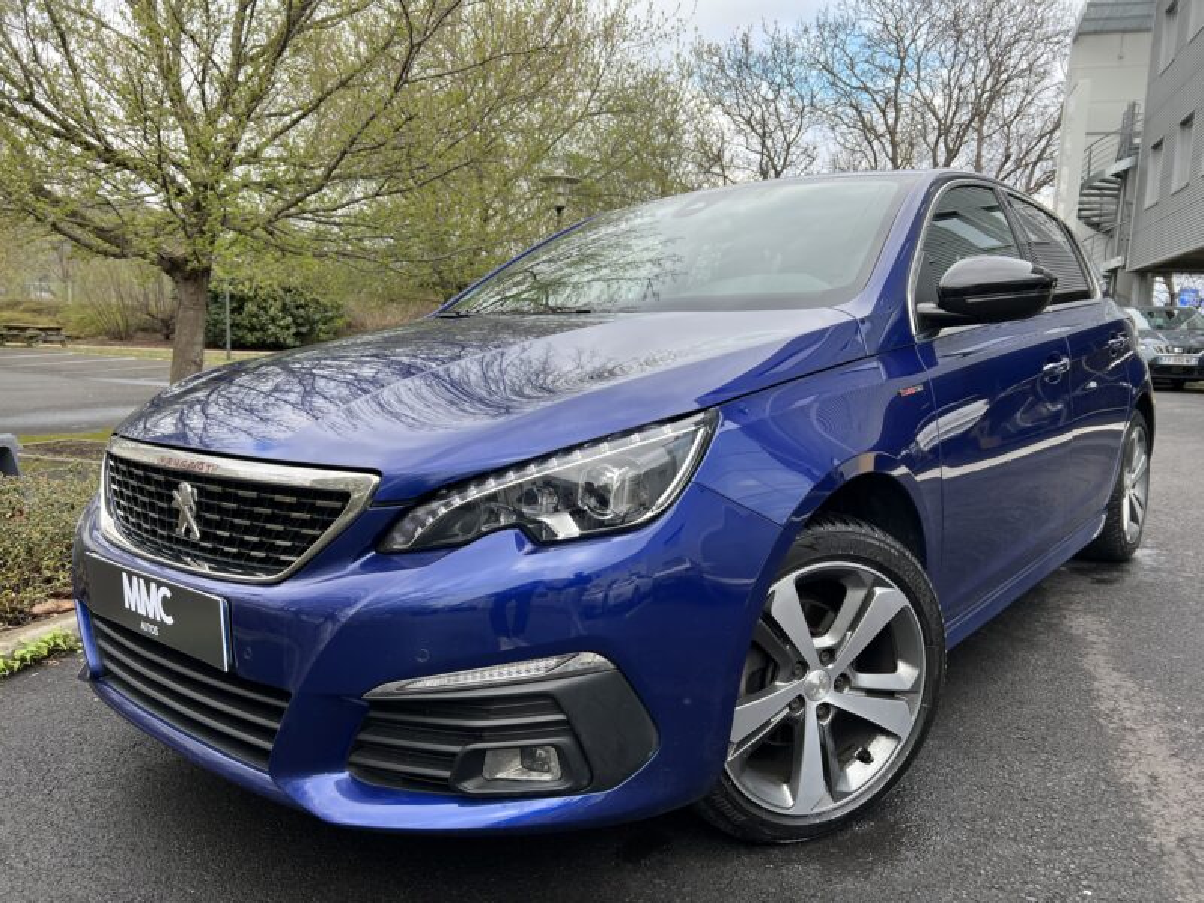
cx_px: 602
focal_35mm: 26
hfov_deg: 67.3
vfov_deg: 53.1
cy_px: 452
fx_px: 904
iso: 50
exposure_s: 1/797
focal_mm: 5.7
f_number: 1.5
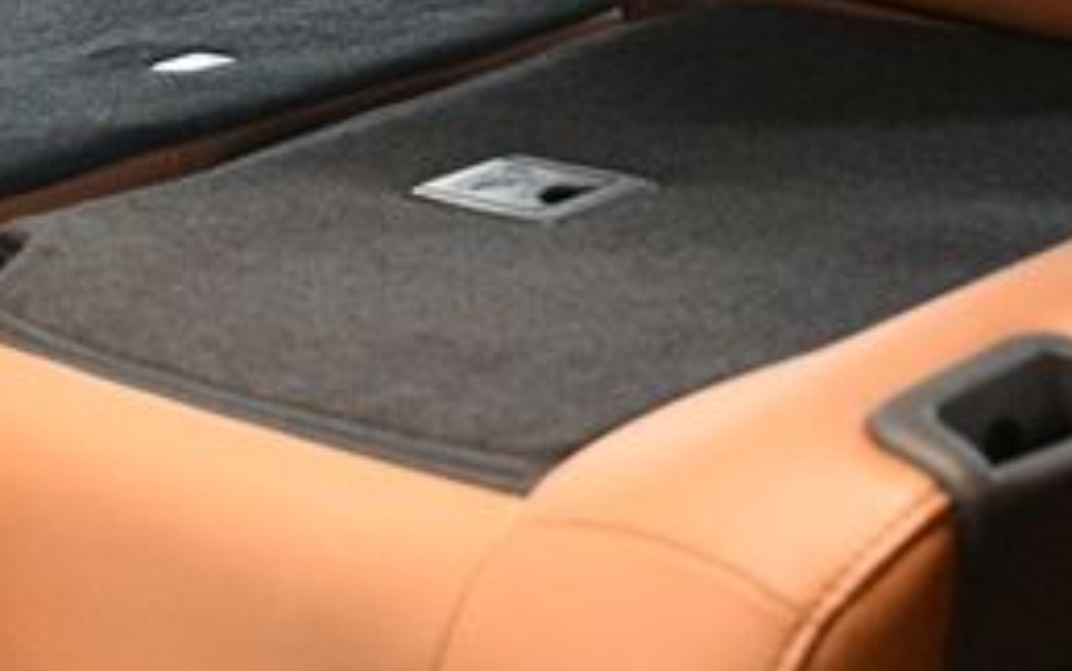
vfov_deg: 13.1
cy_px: -58
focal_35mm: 98
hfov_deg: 21.2
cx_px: 447
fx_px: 2864
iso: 4500
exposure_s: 1/60
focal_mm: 26
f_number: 3.8
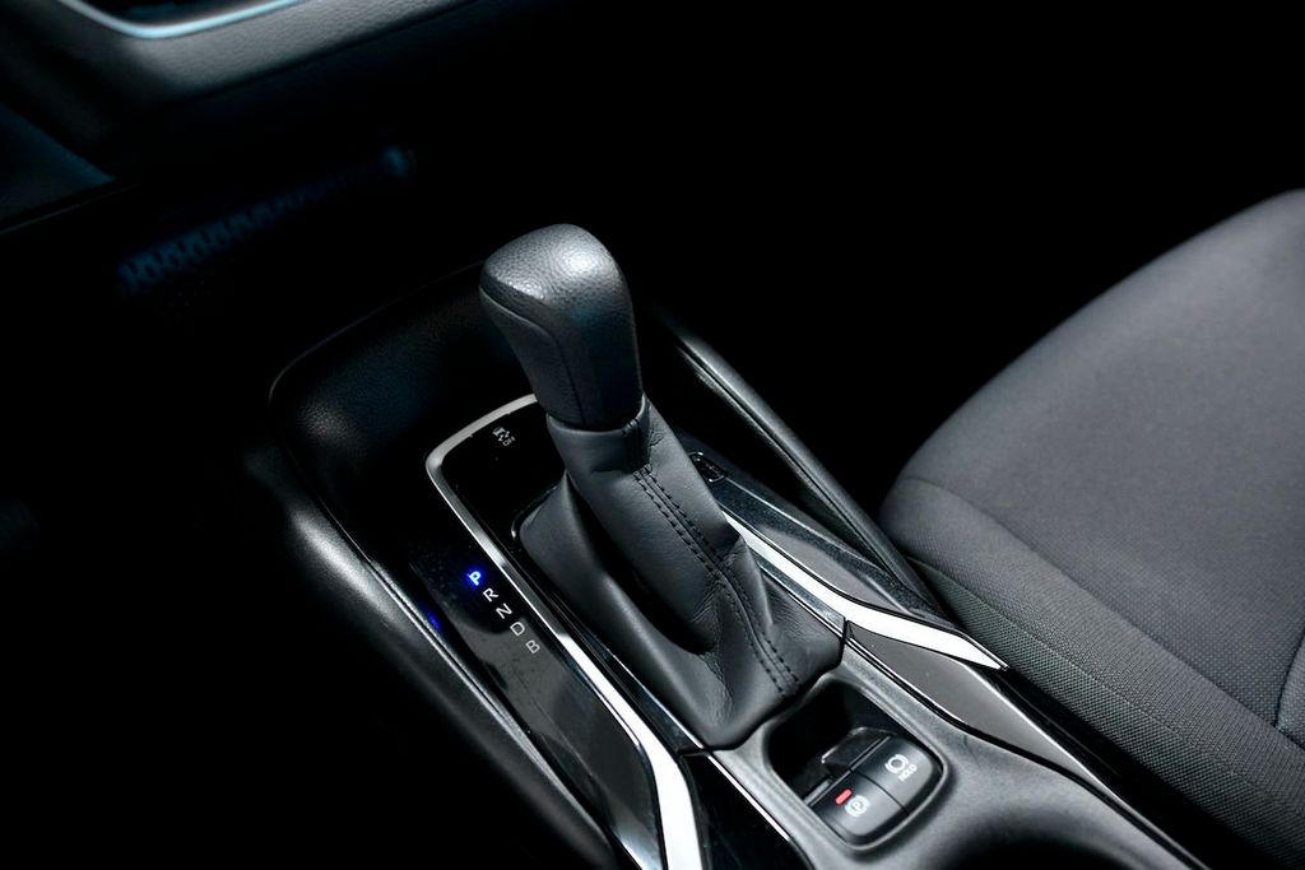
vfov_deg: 36.9
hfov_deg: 53.1
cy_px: 435
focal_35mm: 36
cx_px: 652
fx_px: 1305
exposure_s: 1/200
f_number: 3.5
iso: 2500
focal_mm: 36
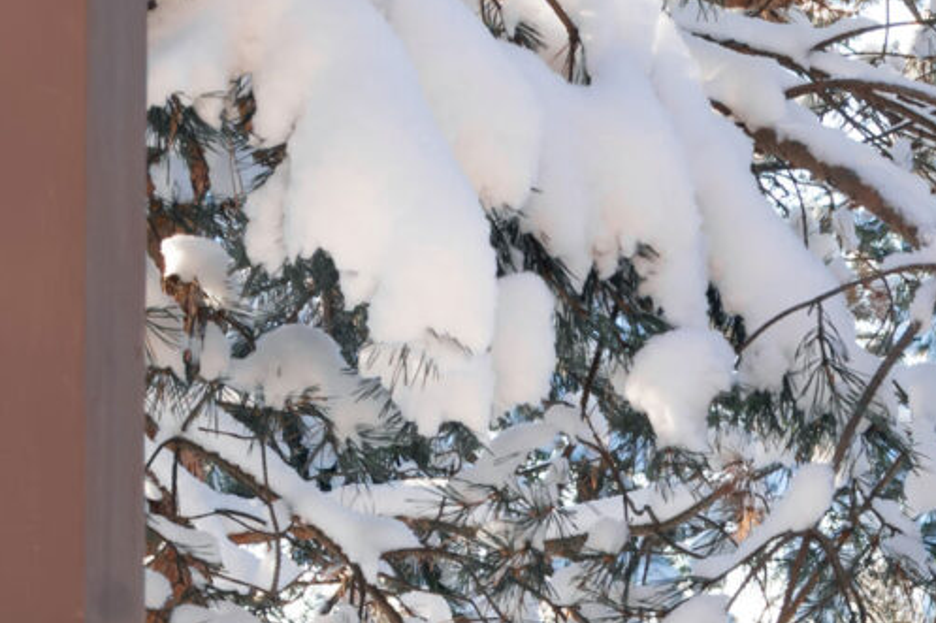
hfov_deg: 8.4
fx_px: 6030
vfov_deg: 5.9
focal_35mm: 232
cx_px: 1970
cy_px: 955
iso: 320
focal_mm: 45
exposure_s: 1/80
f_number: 7.1
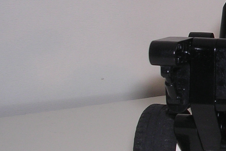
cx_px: 302
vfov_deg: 12.4
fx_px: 691
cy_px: 55
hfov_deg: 17.3
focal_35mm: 110
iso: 100
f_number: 5.6
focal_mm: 5.8
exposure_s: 1/60.1
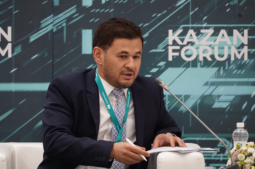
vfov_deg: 3.0
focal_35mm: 450
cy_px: 84
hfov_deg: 4.6
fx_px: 3185
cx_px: 128
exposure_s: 1/160
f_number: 6.3
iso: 3200
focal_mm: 300
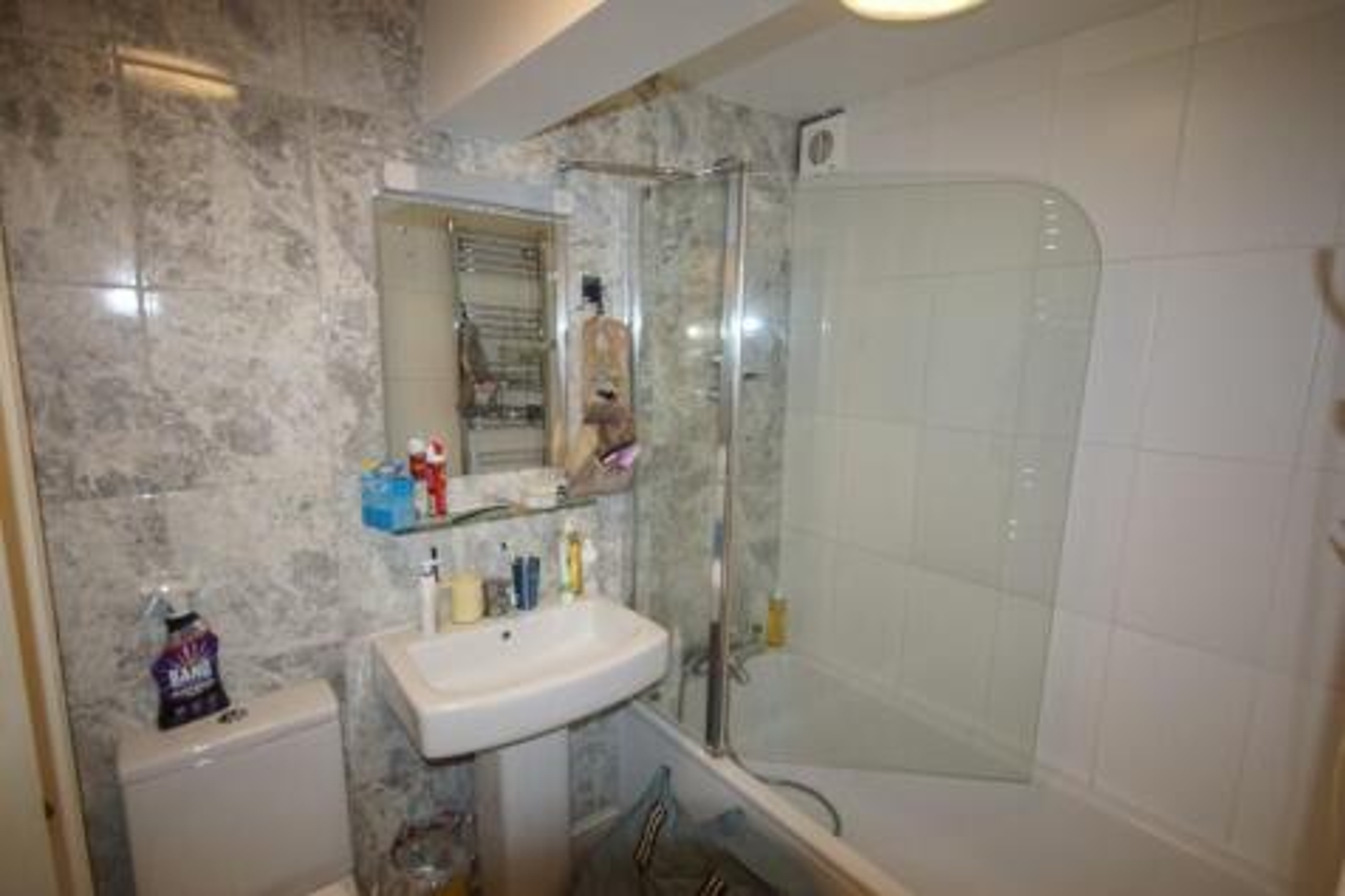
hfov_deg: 95.0
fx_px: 616
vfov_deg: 72.0
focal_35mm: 16
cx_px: 672
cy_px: 448
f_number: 4.5
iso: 800
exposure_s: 1/160
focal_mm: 11
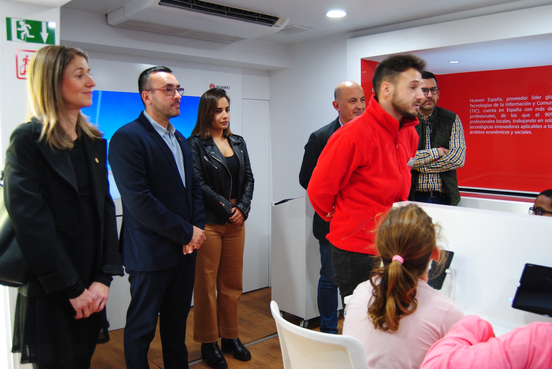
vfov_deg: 40.1
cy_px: 184
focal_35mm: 33
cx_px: 276
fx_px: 507
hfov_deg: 57.2
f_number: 3.5
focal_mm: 22
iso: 400
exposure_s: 1/40
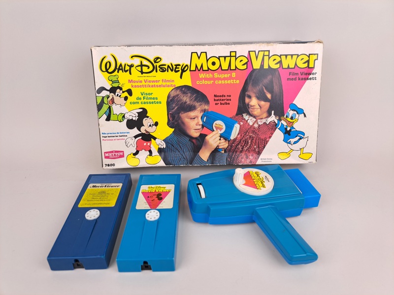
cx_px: 197
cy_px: 148
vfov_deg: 56.8
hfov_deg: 71.6
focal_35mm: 24
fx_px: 273
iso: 50
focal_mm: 5.23
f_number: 1.8
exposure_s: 1/120
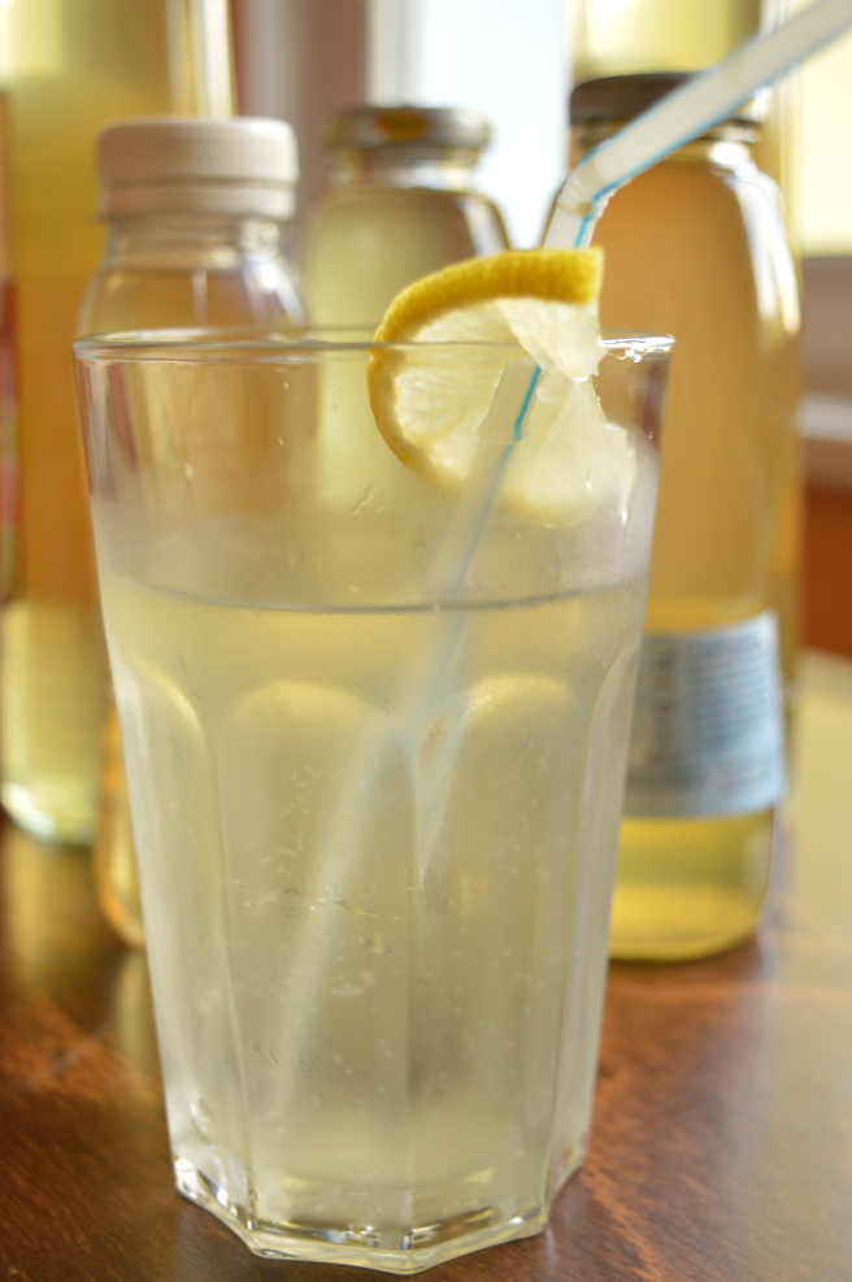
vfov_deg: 42.4
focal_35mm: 46
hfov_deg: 28.9
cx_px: 426
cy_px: 641
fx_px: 1654
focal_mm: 31
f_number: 4.2
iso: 200
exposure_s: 1/40
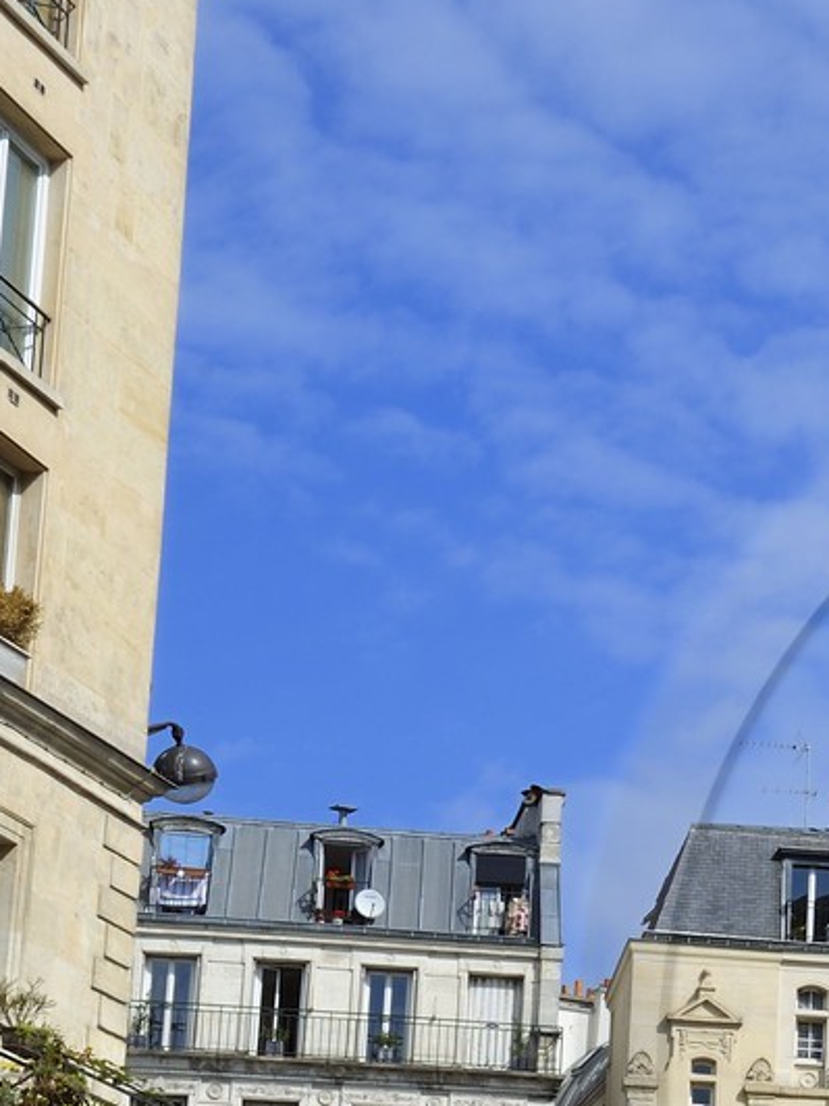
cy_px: 1083
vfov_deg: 18.4
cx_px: 1421
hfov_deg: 13.1
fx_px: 3321
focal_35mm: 104
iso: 200
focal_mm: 36
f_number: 13
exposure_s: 1/200
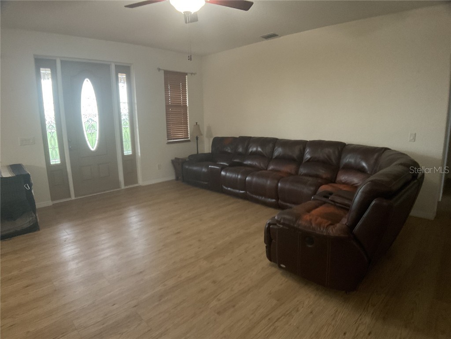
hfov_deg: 61.7
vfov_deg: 48.2
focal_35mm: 29
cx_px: 226
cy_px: 170
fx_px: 378
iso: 125
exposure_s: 1/60
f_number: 1.8
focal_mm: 3
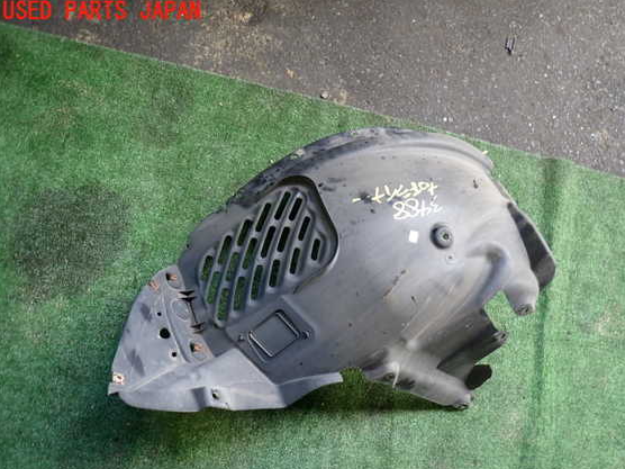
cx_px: 334
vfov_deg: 51.3
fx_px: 487
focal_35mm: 27
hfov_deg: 65.3
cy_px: 251
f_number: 2
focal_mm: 4.5
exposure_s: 1/60
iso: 200
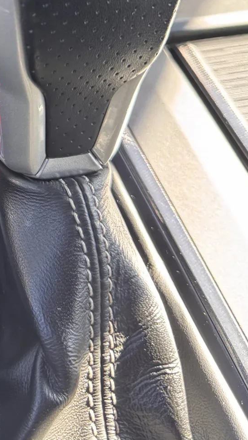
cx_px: -133
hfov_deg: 15.9
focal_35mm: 69
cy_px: -45
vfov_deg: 27.9
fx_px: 806
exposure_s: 1/112
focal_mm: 6.76
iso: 200
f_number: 1.78
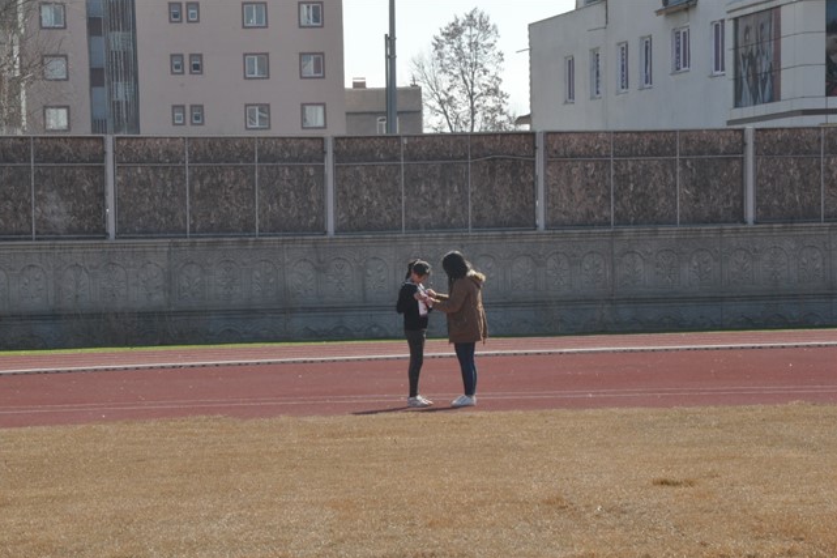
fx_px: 3707
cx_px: 414
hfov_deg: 12.9
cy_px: 280
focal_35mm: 160
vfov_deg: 8.6
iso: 1250
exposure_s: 1/200
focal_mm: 105
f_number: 32
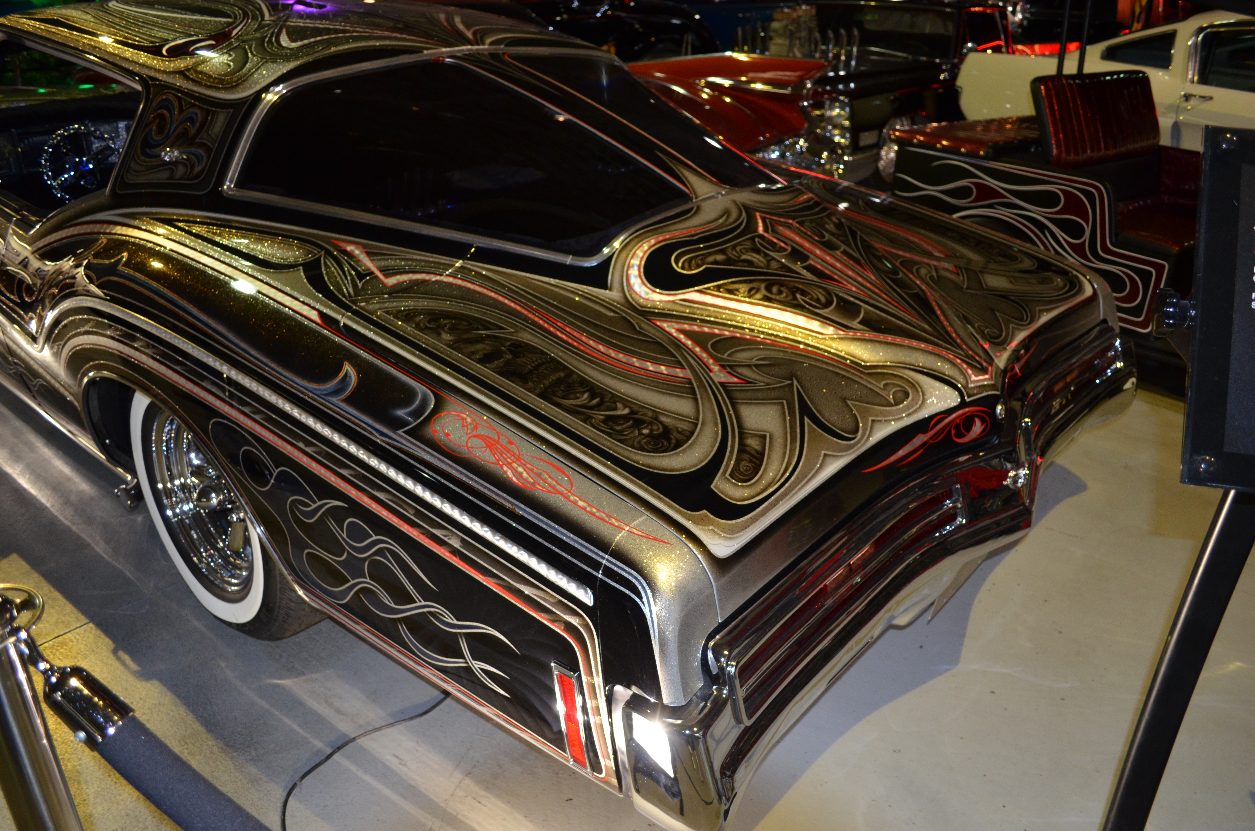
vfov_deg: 47.7
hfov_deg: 67.5
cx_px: 628
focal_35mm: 27
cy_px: 416
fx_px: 939
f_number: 3.5
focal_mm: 18
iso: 900
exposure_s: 1/60
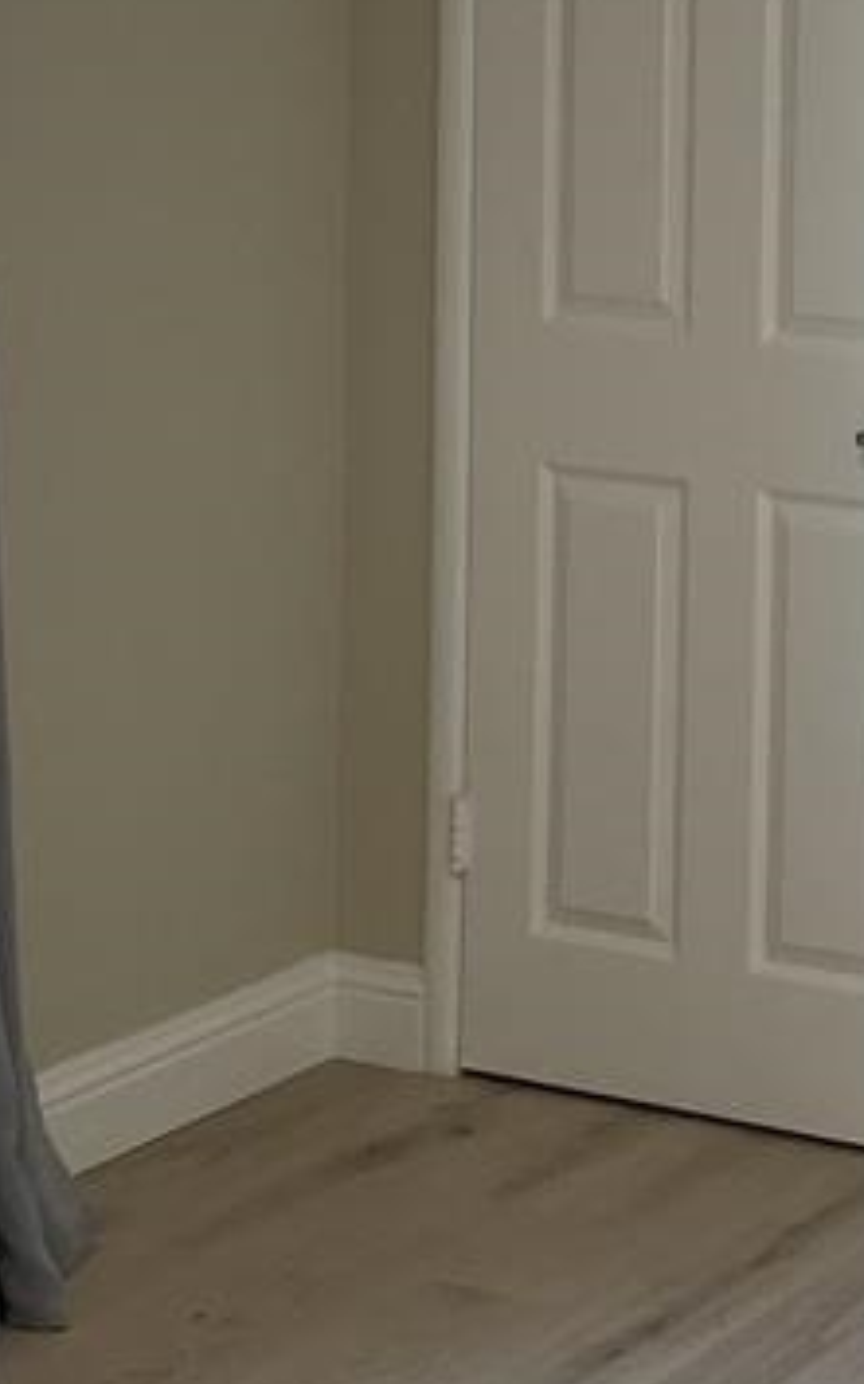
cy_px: 82
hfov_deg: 11.6
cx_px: 856
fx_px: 4223
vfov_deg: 18.2
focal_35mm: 112
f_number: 1.8
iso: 80
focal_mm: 4.25
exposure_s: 1/120
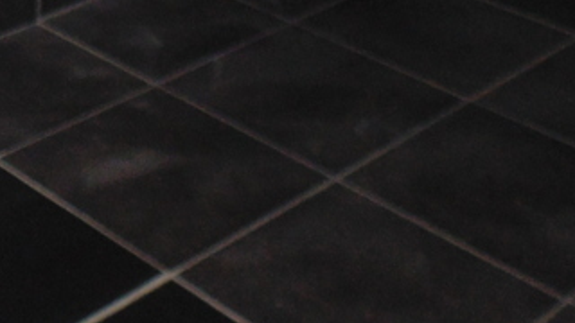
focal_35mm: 90
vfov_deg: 11.3
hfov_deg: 22.5
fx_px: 1372
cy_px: -441
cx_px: -29
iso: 200
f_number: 3.1
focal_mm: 4
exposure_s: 1/30
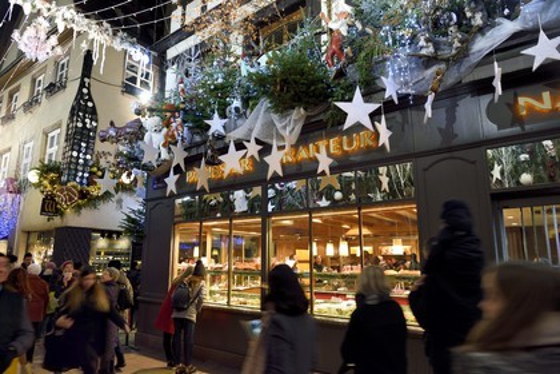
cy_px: 187
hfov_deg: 73.7
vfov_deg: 53.1
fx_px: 373
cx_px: 280
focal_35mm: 24
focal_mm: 24
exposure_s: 1/15
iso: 1000
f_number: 7.1
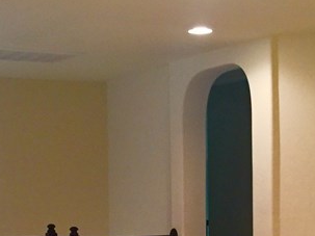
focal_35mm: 98
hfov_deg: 20.0
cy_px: 279
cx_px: 150
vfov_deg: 14.6
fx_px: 891
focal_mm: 4.15
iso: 160
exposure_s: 1/30
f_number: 2.2
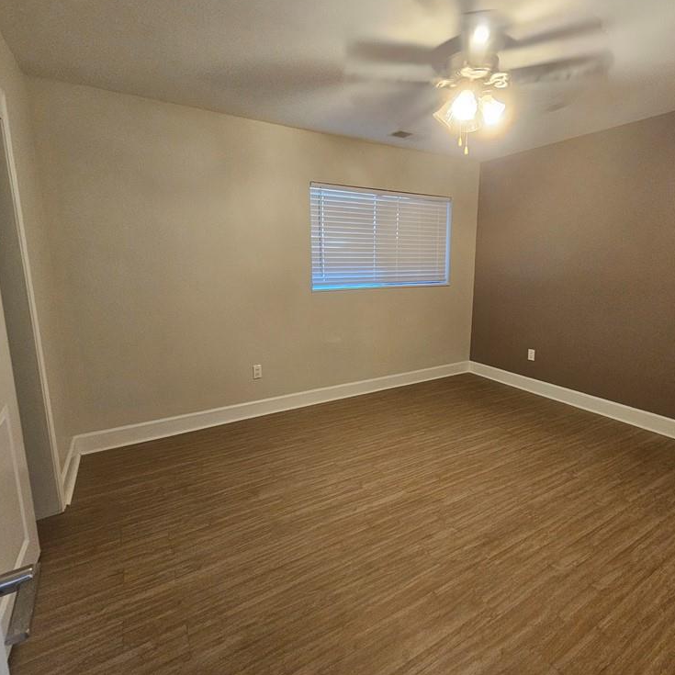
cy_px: 325
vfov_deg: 87.4
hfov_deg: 87.1
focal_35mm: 16
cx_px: 373
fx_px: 353
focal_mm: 2.2
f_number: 2.2
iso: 320
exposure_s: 1/40
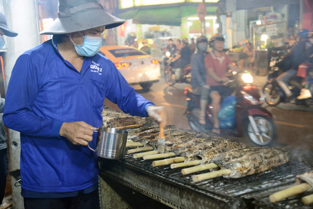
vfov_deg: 28.1
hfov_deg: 41.1
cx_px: 156
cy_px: 104
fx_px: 417
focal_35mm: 48
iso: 2500
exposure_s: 1/60
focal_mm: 48
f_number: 4
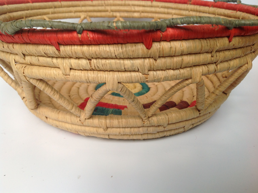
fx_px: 260
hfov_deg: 52.7
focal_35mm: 35
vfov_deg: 40.6
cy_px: 96
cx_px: 129
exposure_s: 1/60
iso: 64
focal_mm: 4.28
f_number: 2.4
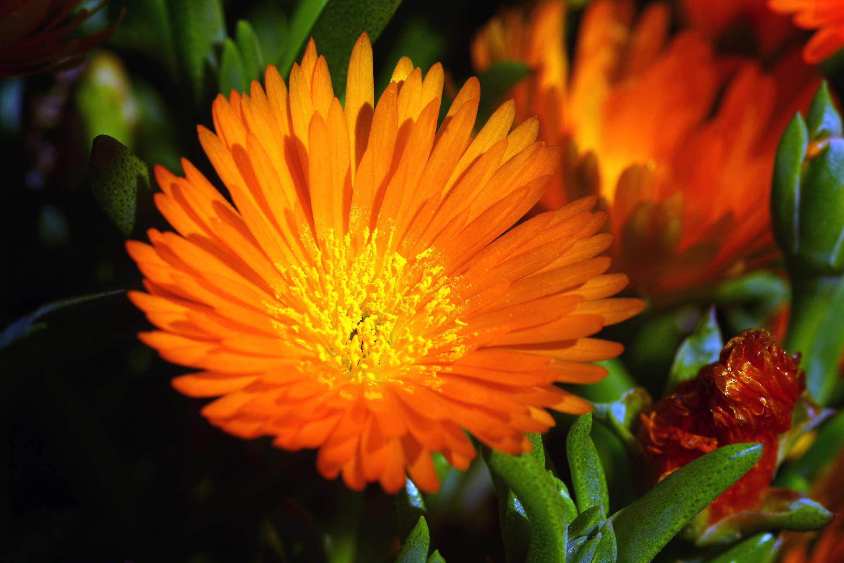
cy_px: 282
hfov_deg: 13.0
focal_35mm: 158
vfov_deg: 8.7
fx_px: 3692
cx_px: 422
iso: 100
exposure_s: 1/400
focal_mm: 105
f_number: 8
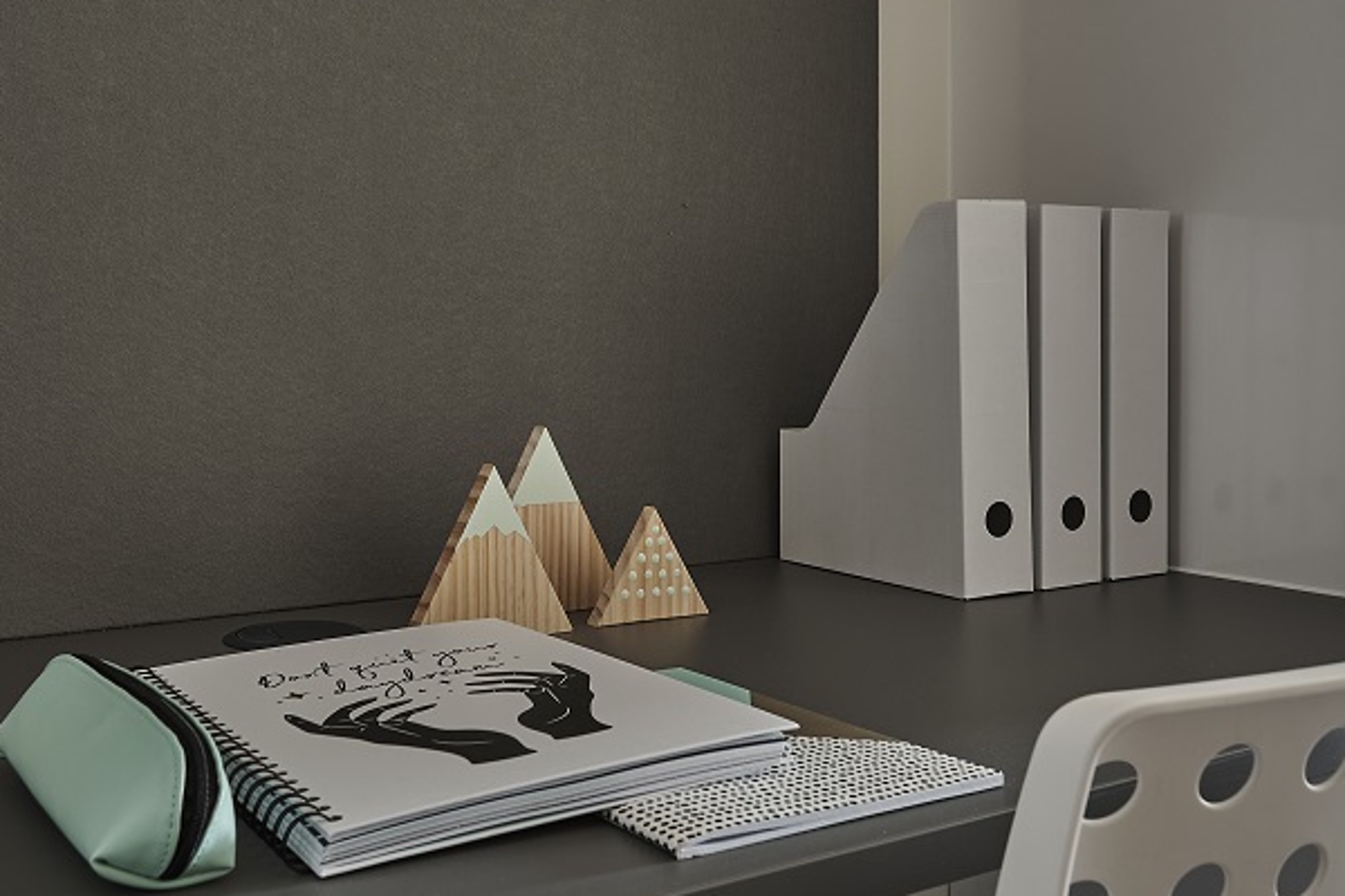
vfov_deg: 33.3
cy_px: 357
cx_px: 646
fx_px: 1494
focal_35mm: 40
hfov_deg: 48.4
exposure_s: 1
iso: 100
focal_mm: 24
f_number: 11
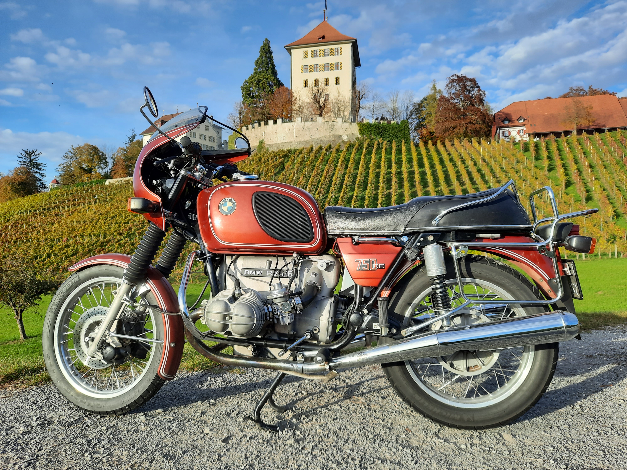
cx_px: 314
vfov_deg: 54.9
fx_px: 453
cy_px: 235
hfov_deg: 69.4
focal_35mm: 25
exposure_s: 1/508
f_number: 2
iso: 32
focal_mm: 4.6
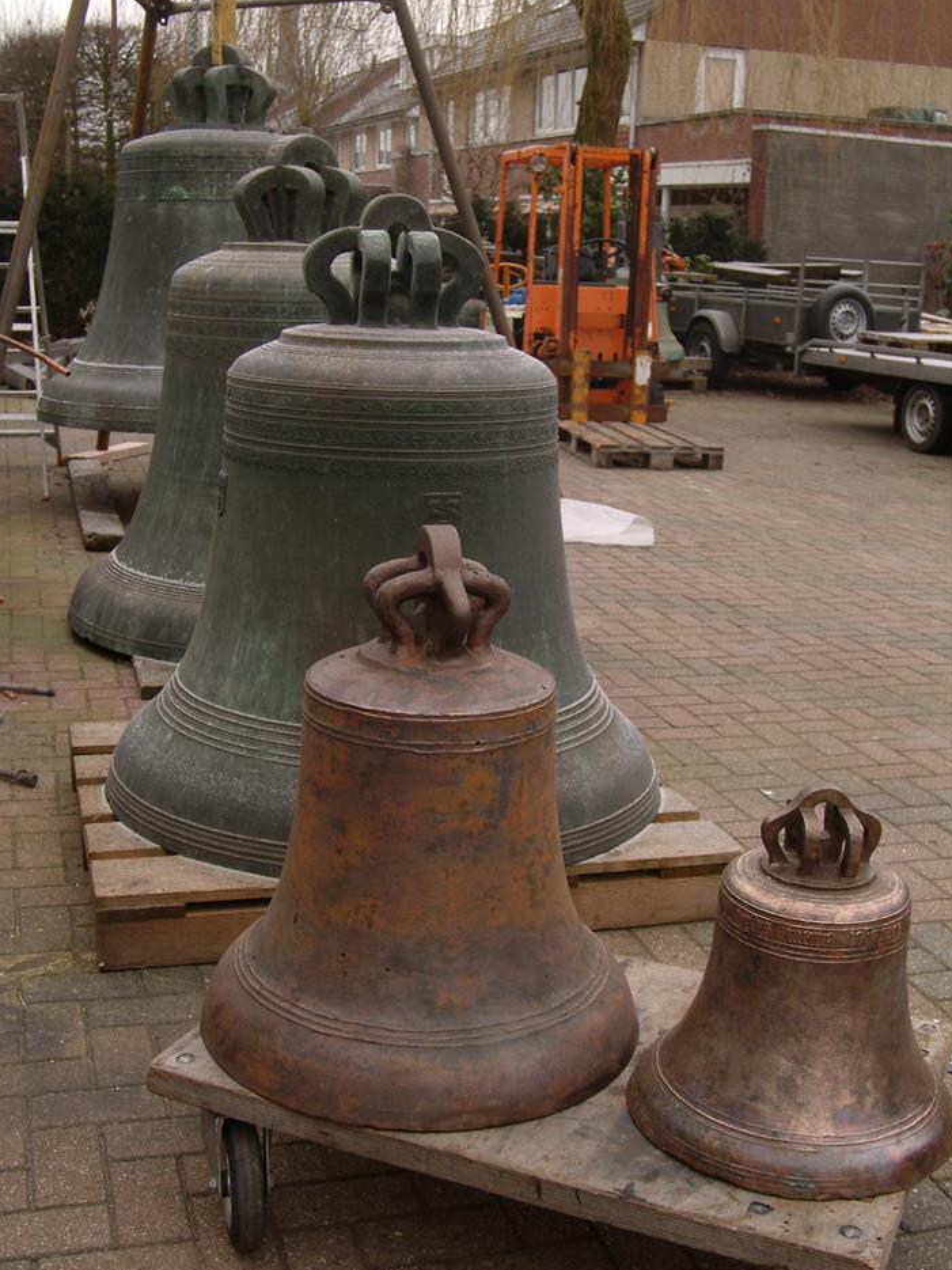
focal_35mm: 40
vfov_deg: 46.8
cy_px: 676
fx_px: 1467
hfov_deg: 36.0
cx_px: 467
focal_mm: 24
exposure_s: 1/125
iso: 200
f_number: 5.6
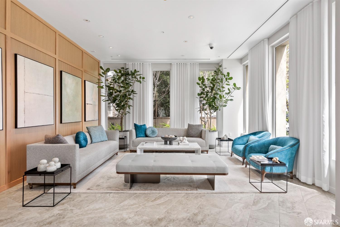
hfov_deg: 86.9
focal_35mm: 19
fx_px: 179
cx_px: 170
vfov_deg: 64.6
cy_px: 114
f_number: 8
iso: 800
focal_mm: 19
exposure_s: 1/25
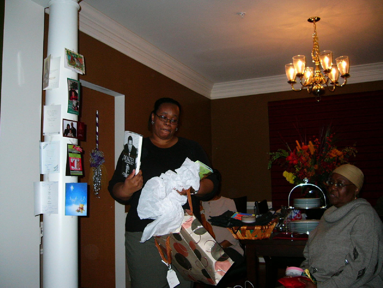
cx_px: 192
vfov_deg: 40.7
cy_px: 144
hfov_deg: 52.6
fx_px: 387
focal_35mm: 35
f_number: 2.8
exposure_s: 1/50
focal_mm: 5.8
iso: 100
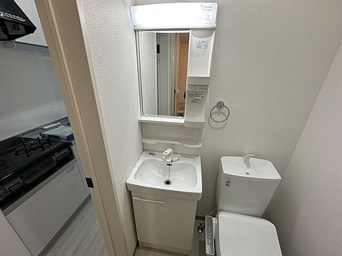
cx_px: 171
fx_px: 138
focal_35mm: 14
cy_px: 128
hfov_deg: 102.1
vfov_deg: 85.7
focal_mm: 2.22
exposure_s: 1/120
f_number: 2.2
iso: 100
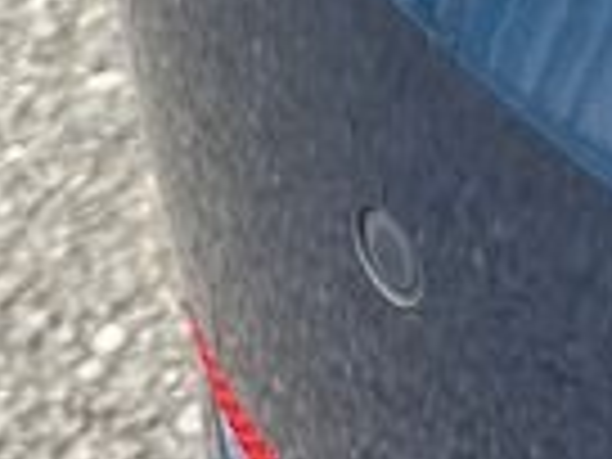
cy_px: -1264
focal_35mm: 181
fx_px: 3200
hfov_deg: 10.4
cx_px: 999
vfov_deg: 6.7
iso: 80
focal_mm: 6.86
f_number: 1.78
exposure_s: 1/535
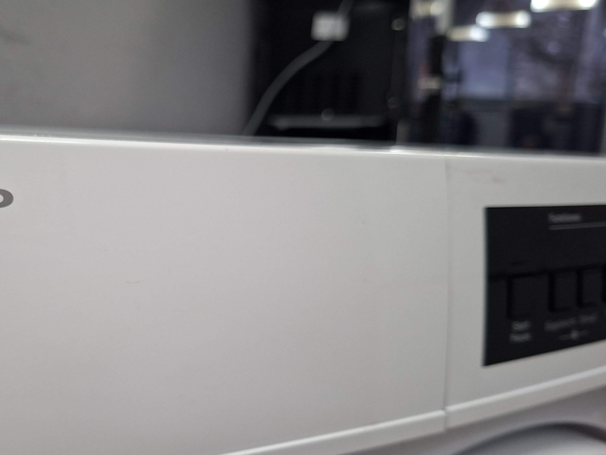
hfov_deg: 49.4
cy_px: 277
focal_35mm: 36
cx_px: 155
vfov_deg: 39.5
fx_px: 630
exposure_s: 1/50
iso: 200
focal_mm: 5.54
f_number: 1.8
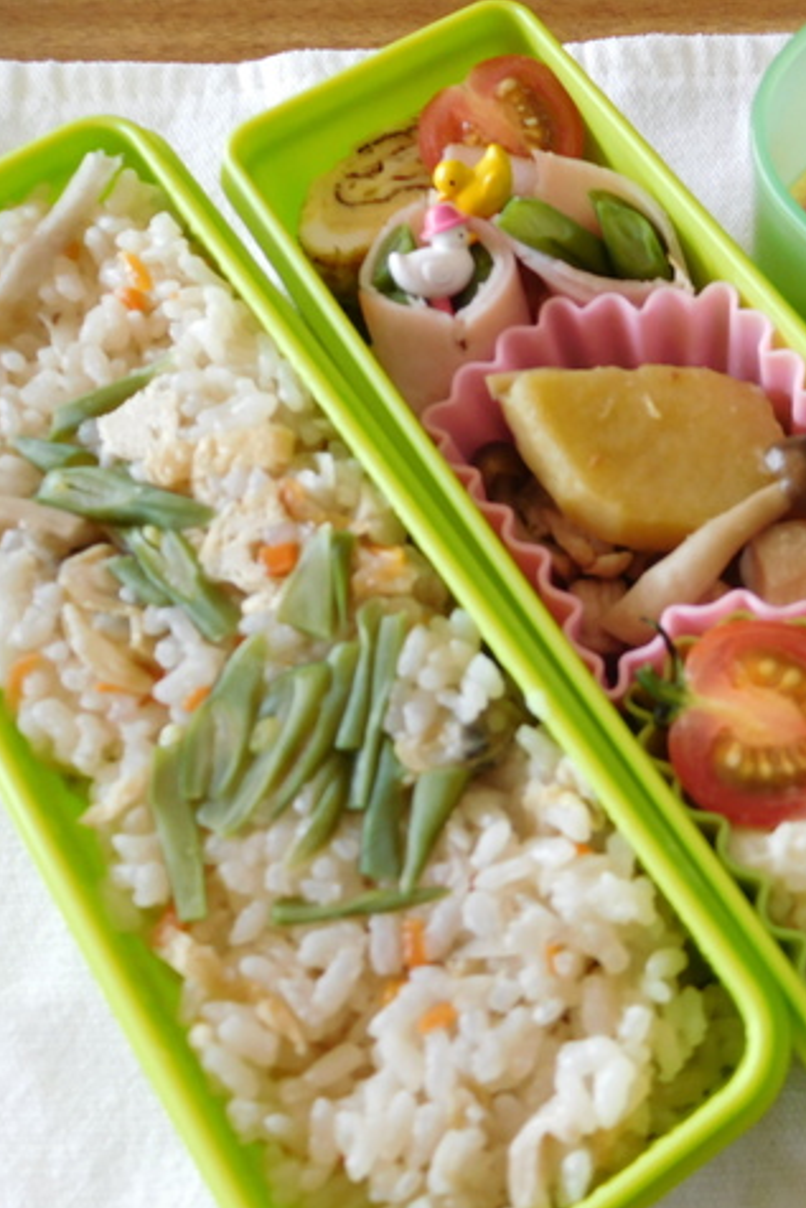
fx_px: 1174
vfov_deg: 54.4
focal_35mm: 35
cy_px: 600
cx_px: 638
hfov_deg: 36.7
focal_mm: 4.5
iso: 125
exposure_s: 1/100
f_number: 3.4
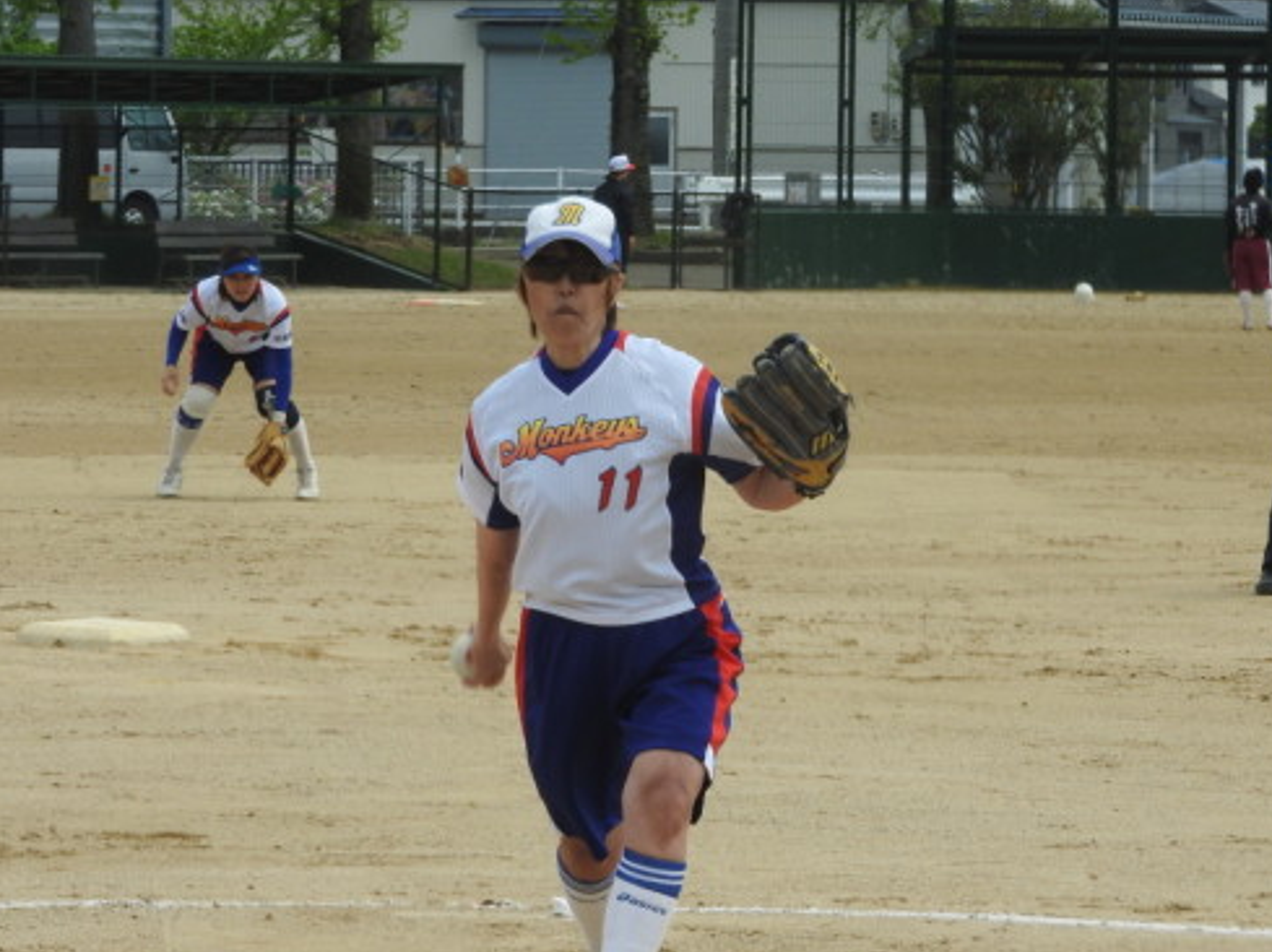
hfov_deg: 6.5
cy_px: 562
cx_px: 713
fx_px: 11273
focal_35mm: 307
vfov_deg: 4.8
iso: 100
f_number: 5.5
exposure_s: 1/800
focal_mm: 44.8
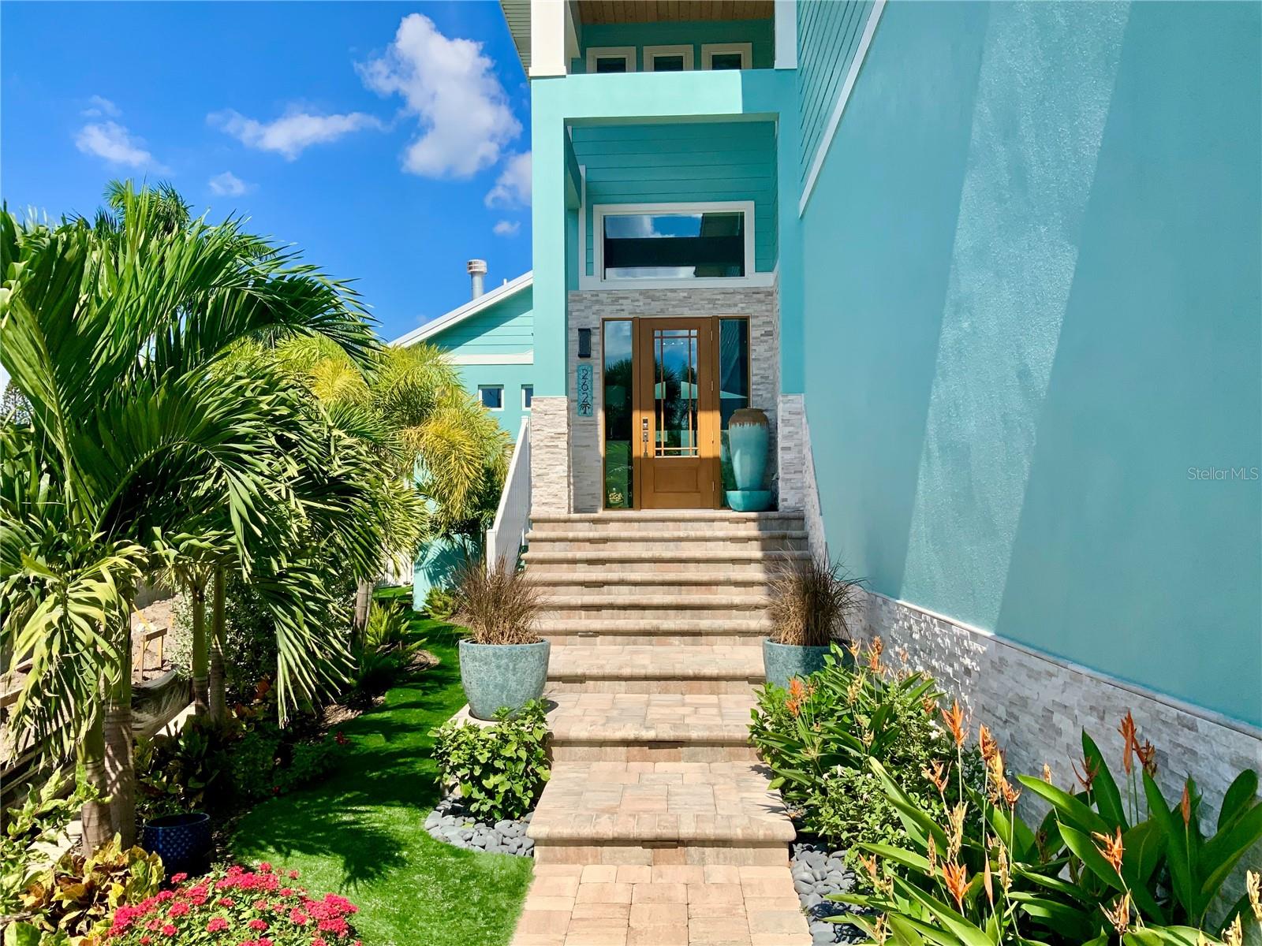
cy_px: 473
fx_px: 1057
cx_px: 631
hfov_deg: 61.7
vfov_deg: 48.2
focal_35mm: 29
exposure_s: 1/2320
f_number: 1.8
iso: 20
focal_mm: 3
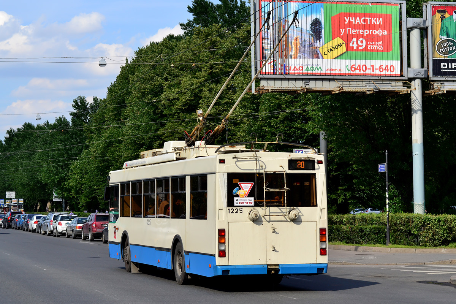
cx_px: 228
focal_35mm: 75
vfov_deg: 18.2
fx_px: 950
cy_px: 152
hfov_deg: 27.0
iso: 200
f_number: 6.3
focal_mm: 50
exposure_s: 1/800
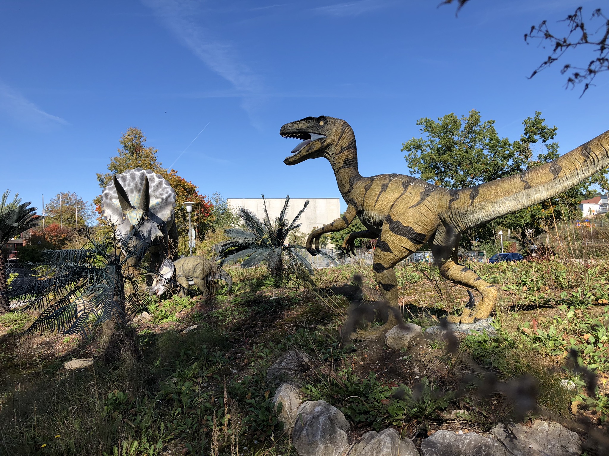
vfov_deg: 49.7
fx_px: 493
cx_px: 304
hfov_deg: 63.4
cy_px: 228
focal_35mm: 28
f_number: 1.8
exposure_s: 1/1499
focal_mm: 3.99
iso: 20
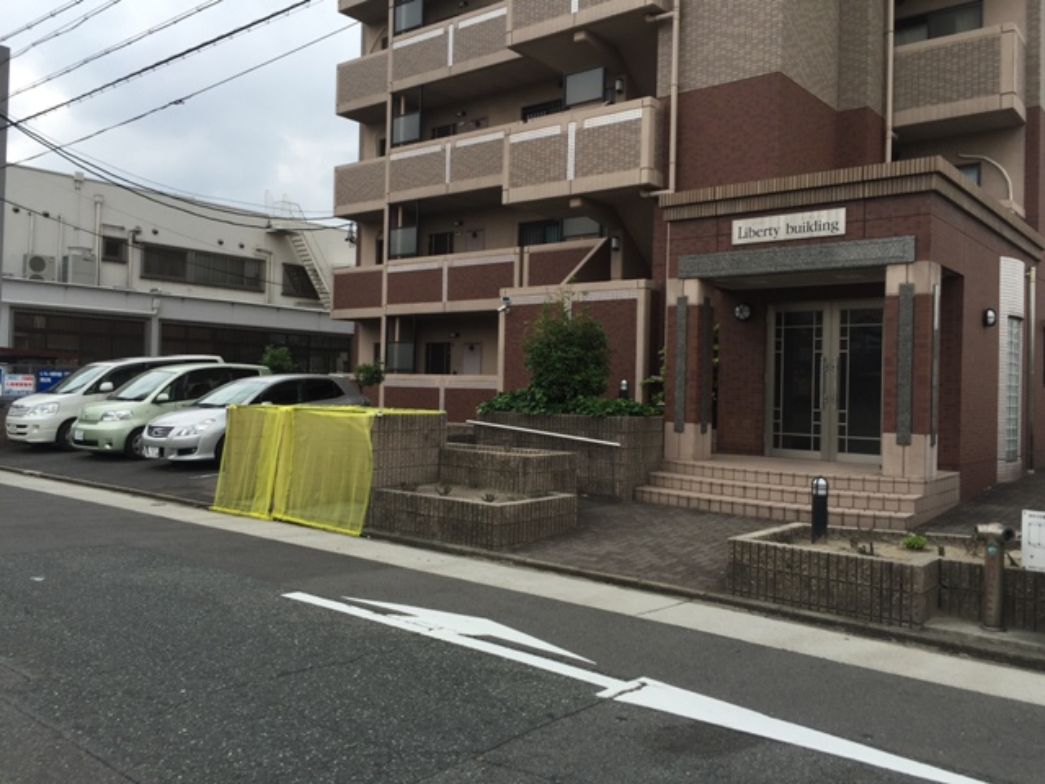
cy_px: 392
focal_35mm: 29
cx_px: 522
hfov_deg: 61.7
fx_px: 875
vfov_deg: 48.2
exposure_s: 1/1163
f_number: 2.2
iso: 32
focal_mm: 4.15
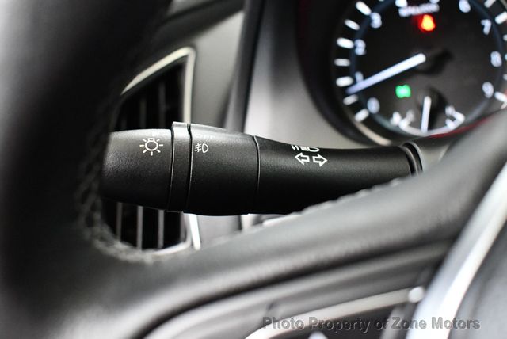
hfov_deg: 41.1
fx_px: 677
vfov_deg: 28.1
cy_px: 170
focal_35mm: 48
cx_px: 254
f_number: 3.8
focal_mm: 24
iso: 5600
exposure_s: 1/60
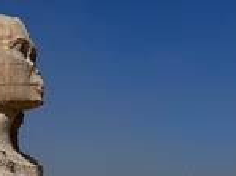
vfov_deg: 16.8
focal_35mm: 84
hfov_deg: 21.7
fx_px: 571
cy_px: 209
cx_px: -46
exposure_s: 1/14286
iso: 50
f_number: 1.5
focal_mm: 5.7
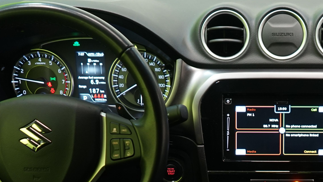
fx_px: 660
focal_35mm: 77
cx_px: 278
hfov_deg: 26.8
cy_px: 261
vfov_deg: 14.7
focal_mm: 28
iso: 640
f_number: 3.5
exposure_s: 1/30
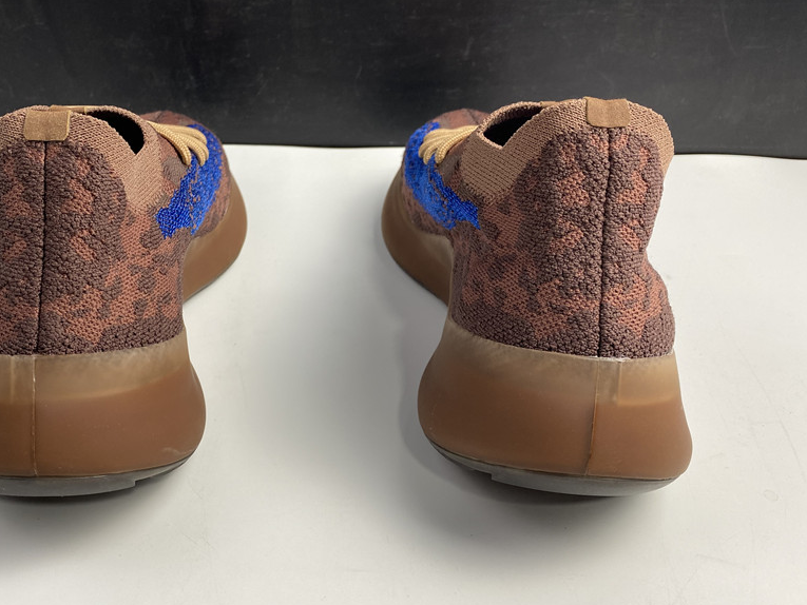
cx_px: 306
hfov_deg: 53.4
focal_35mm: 34
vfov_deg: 41.8
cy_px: 297
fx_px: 793
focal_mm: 4.25
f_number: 1.8
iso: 50
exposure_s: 1/100
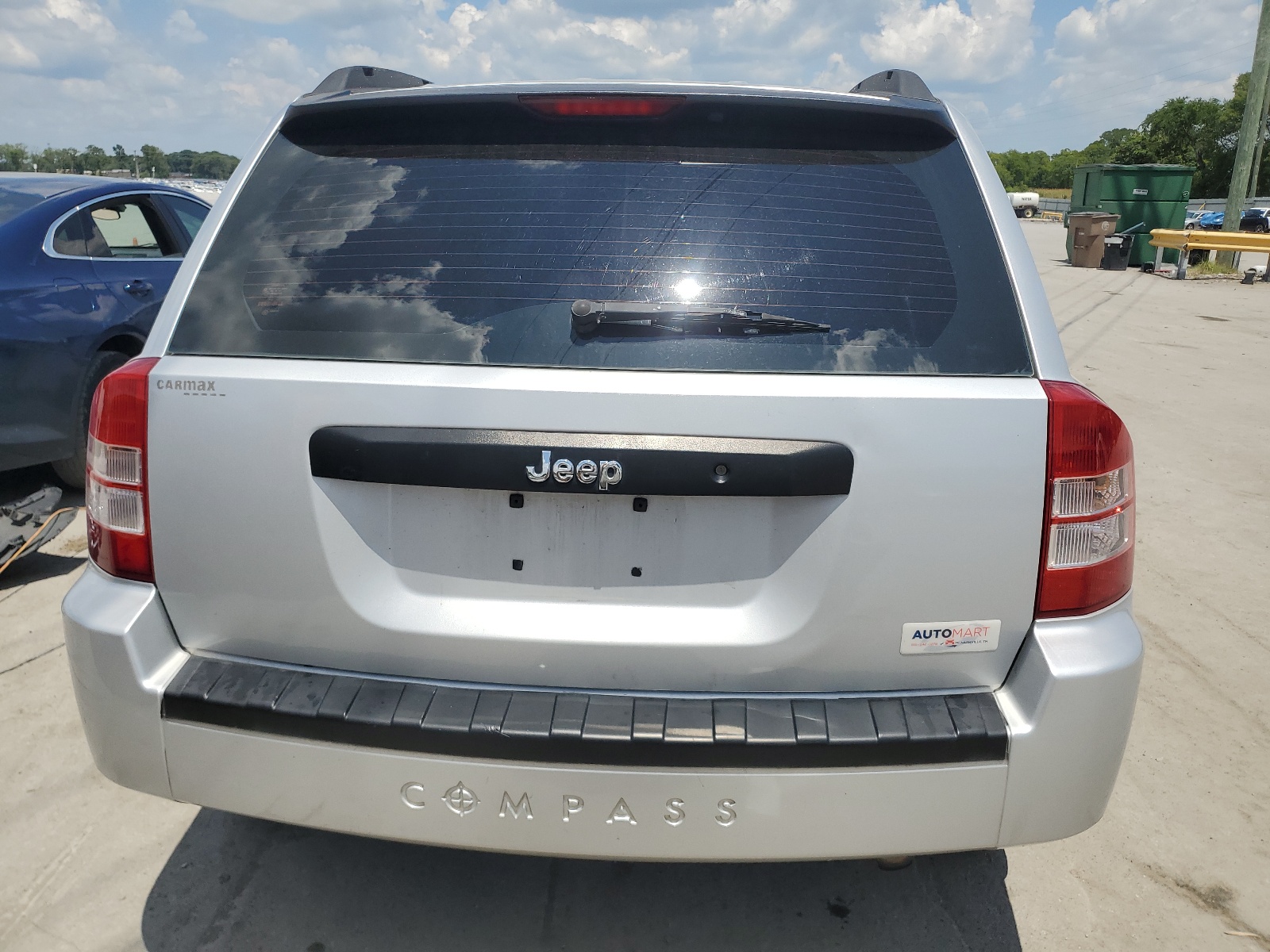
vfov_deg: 53.1
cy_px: 476
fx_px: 954
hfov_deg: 67.3
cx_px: 635
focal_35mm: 26
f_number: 1.5
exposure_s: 1/5000
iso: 50
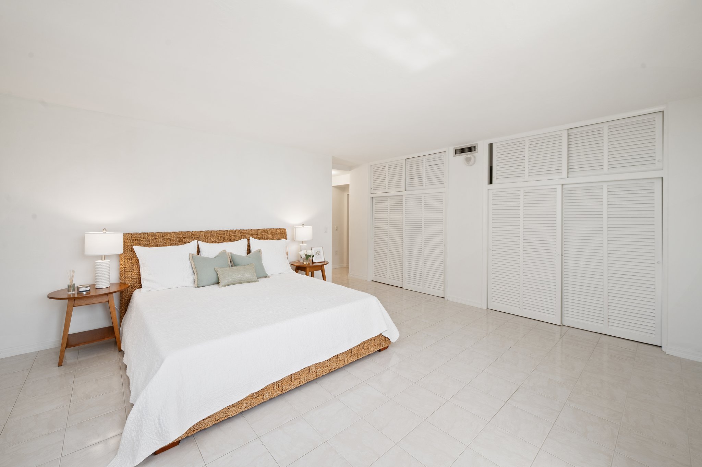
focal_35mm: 14
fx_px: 273
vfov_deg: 81.1
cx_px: 351
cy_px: 234
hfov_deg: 104.3
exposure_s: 1/13
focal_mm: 14
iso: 200
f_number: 8
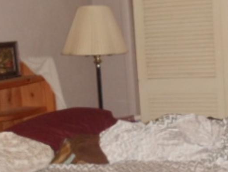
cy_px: 104
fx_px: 804
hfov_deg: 16.1
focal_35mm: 122
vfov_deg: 12.2
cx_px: 157
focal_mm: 6
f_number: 3.5
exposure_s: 1/30
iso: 400
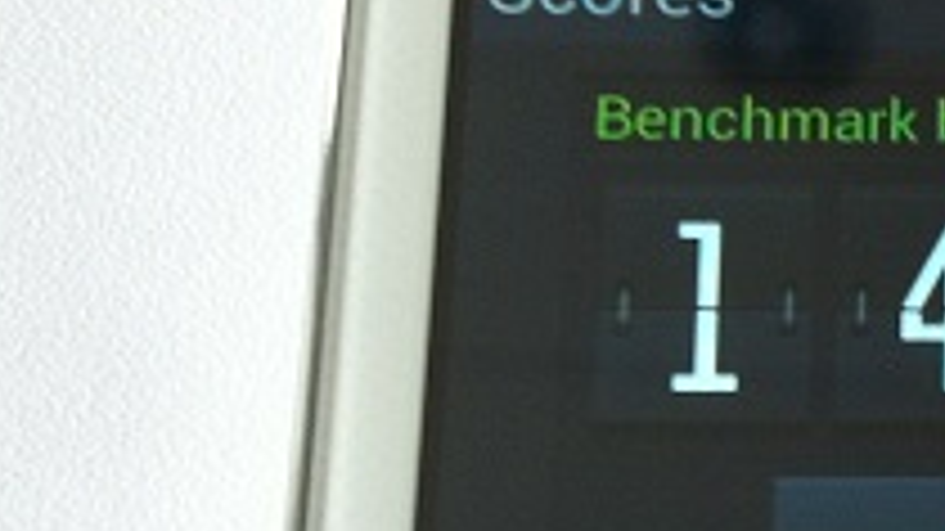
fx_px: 3182
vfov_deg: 9.5
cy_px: 288
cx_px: 1220
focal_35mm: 127
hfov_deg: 16.0
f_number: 2.8
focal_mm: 3.85
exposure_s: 1/17
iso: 80
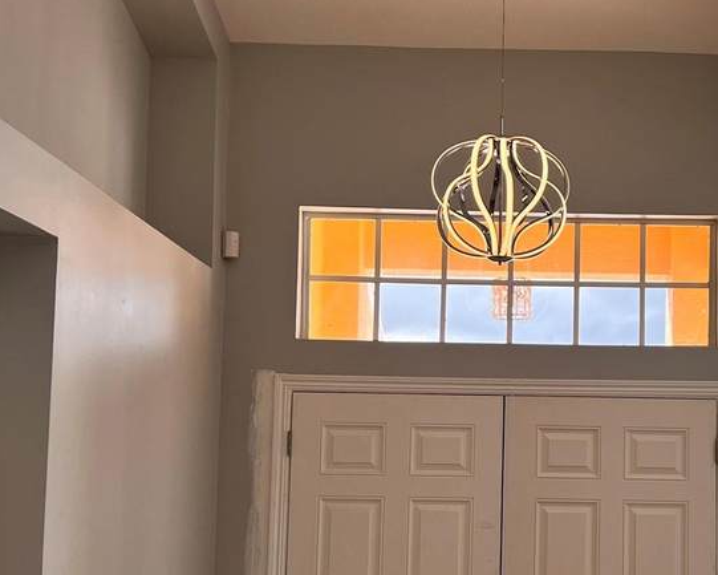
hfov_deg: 30.8
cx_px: 548
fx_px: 1275
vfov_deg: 25.2
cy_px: 396
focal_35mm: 60
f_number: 1.5
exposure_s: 1/738
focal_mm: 5.7
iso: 50
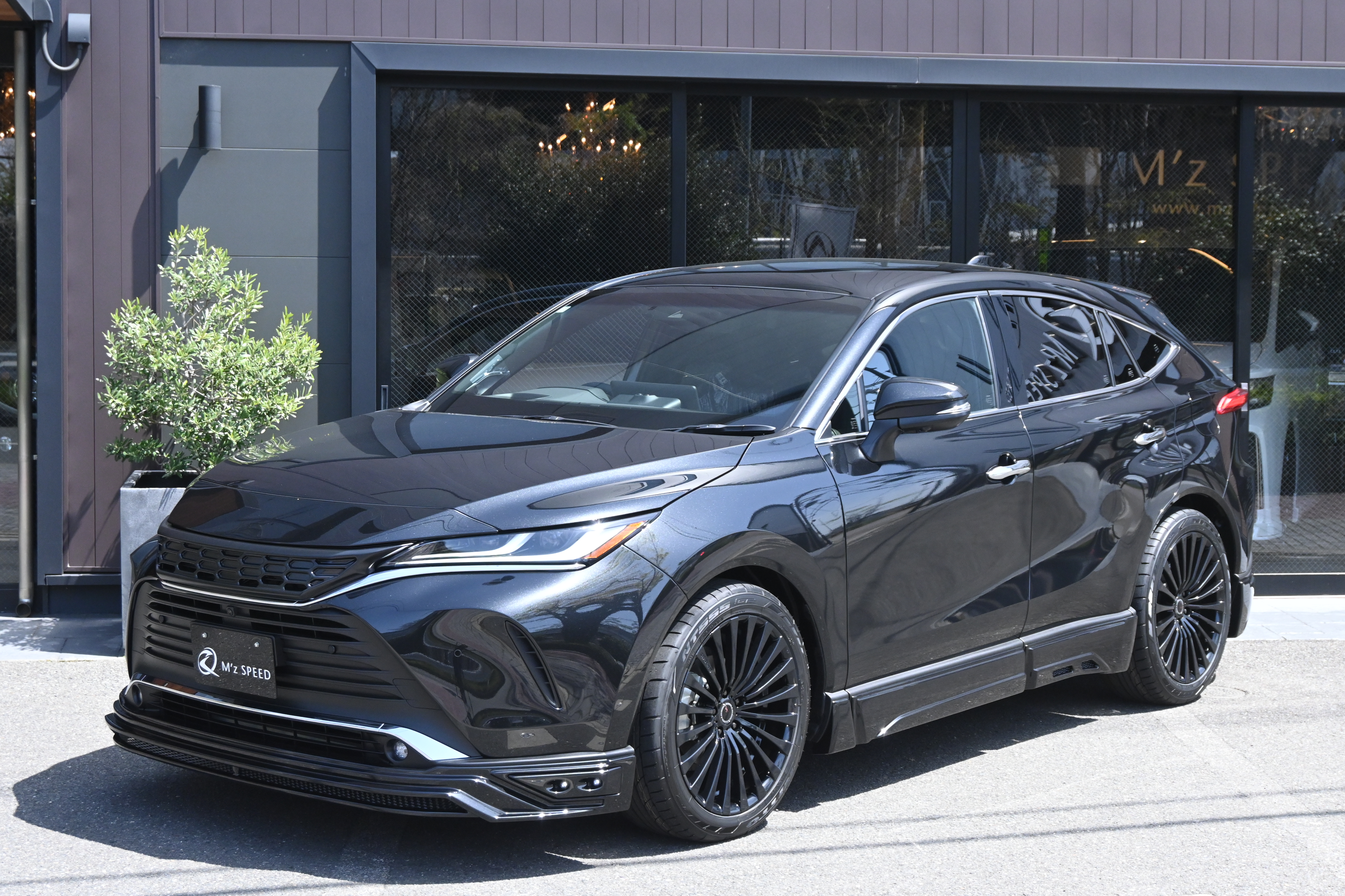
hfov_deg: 34.2
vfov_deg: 23.2
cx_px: 672
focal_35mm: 58
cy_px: 448
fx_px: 2185
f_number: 6.3
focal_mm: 39
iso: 1250
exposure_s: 1/1600
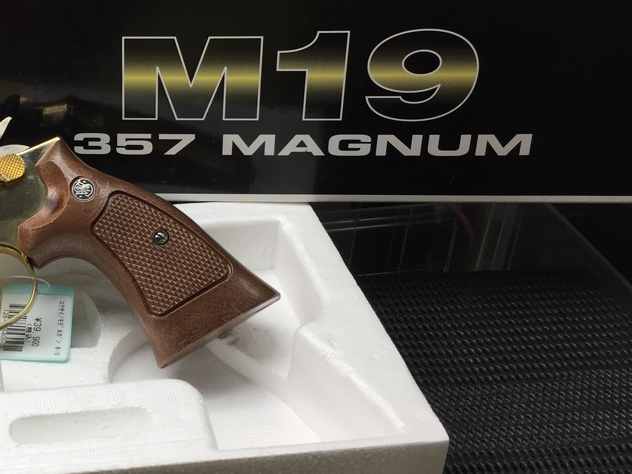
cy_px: 164
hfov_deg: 32.5
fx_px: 1023
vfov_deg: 26.0
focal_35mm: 56
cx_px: 52
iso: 32
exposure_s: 1/125
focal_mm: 4.15
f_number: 2.2
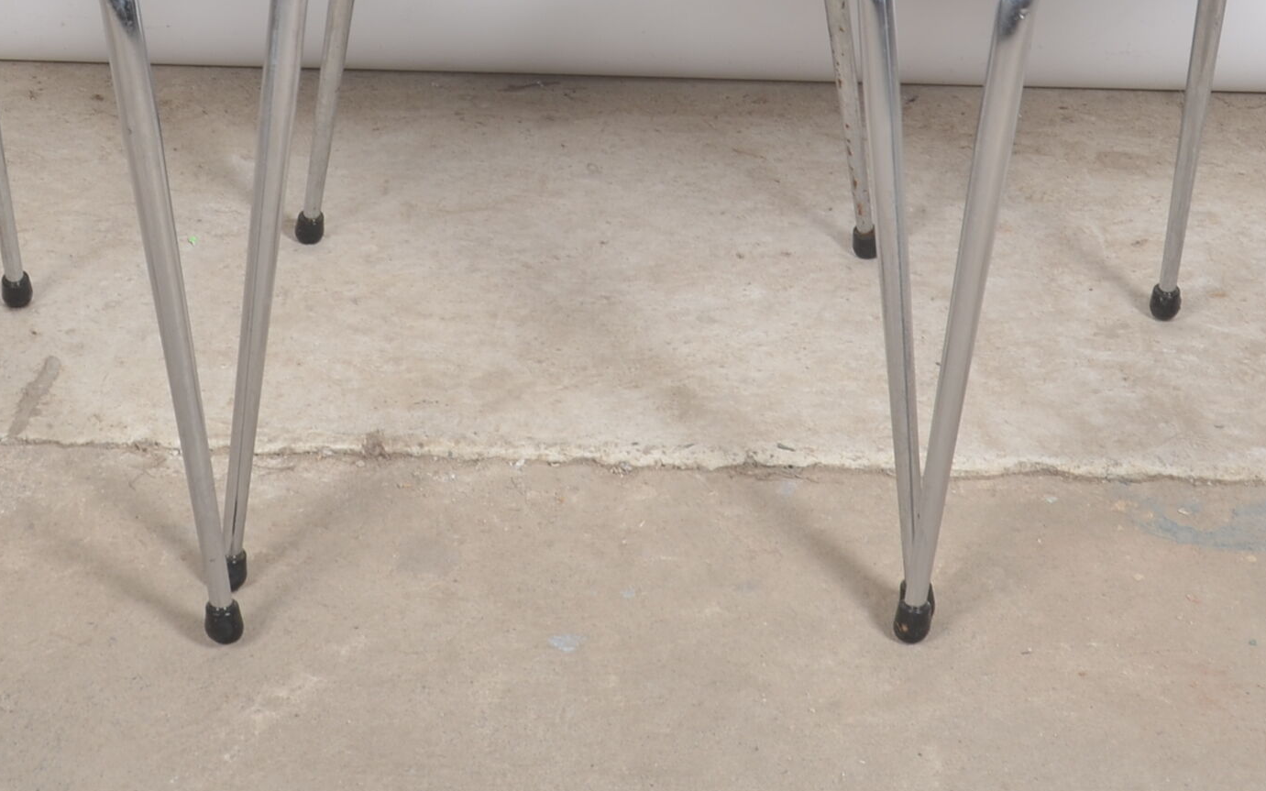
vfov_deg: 12.9
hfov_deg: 21.2
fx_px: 3381
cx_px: 612
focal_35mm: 98
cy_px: -258
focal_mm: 24
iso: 100
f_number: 11
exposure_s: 1/125
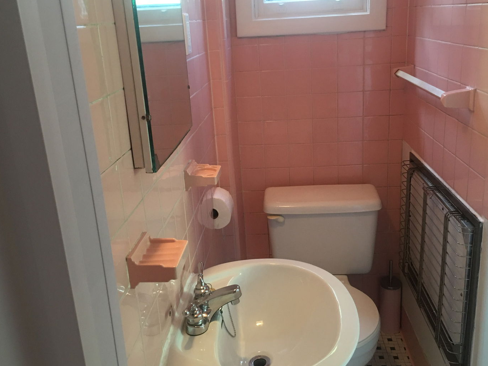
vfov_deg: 41.8
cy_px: 172
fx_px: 479
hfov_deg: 53.9
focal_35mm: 34
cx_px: 256
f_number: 2.2
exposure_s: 1/15
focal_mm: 4.15
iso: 80
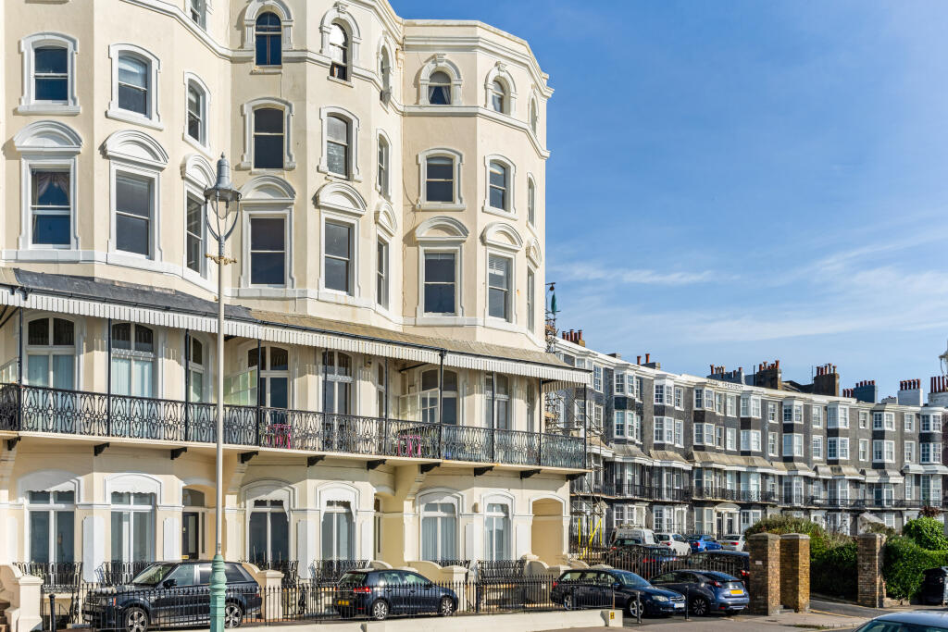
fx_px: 922
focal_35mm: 35
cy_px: 316
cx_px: 474
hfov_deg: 54.4
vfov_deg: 37.9
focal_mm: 35
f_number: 7.1
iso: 500
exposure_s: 1/2500
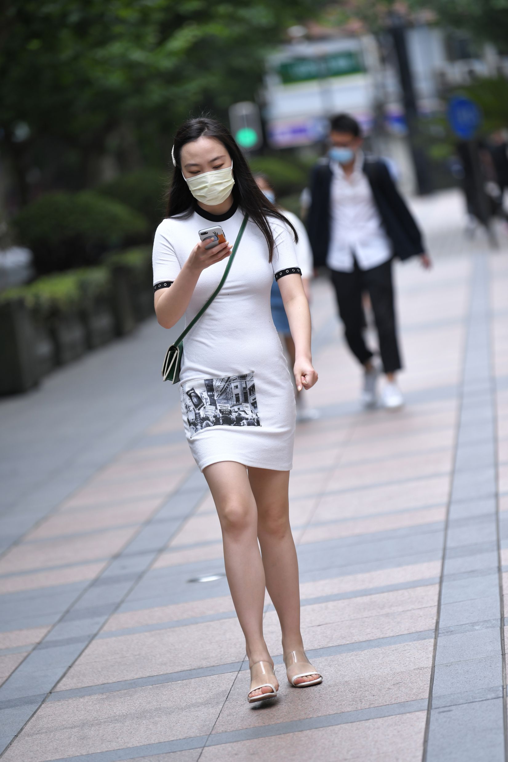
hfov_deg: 8.3
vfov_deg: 12.5
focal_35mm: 165
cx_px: 254
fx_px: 3492
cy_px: 381
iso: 320
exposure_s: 1/1000
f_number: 2.8
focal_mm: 165
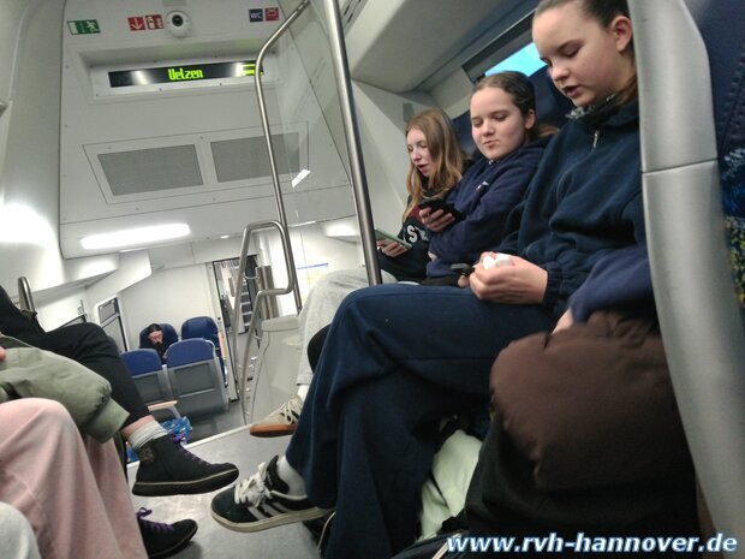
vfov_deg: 53.1
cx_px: 372
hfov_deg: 67.3
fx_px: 560
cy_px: 280
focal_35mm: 26
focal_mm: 3
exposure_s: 1/19
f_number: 2
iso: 583
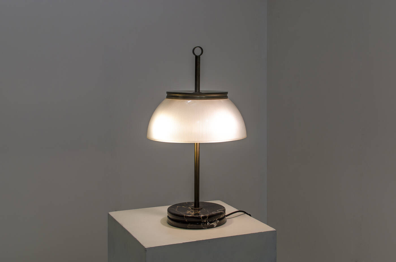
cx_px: 198
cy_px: 131
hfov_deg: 37.9
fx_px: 576
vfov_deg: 25.6
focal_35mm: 52
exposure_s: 1/5
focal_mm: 35
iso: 100
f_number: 8
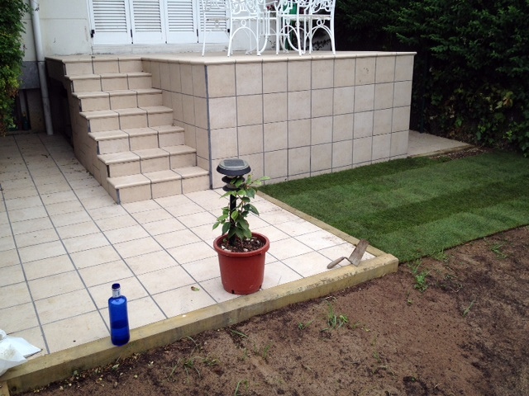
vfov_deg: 40.7
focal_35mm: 35
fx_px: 535
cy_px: 198
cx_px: 264
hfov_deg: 52.6
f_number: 2.4
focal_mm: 4.28
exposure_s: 1/400
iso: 64
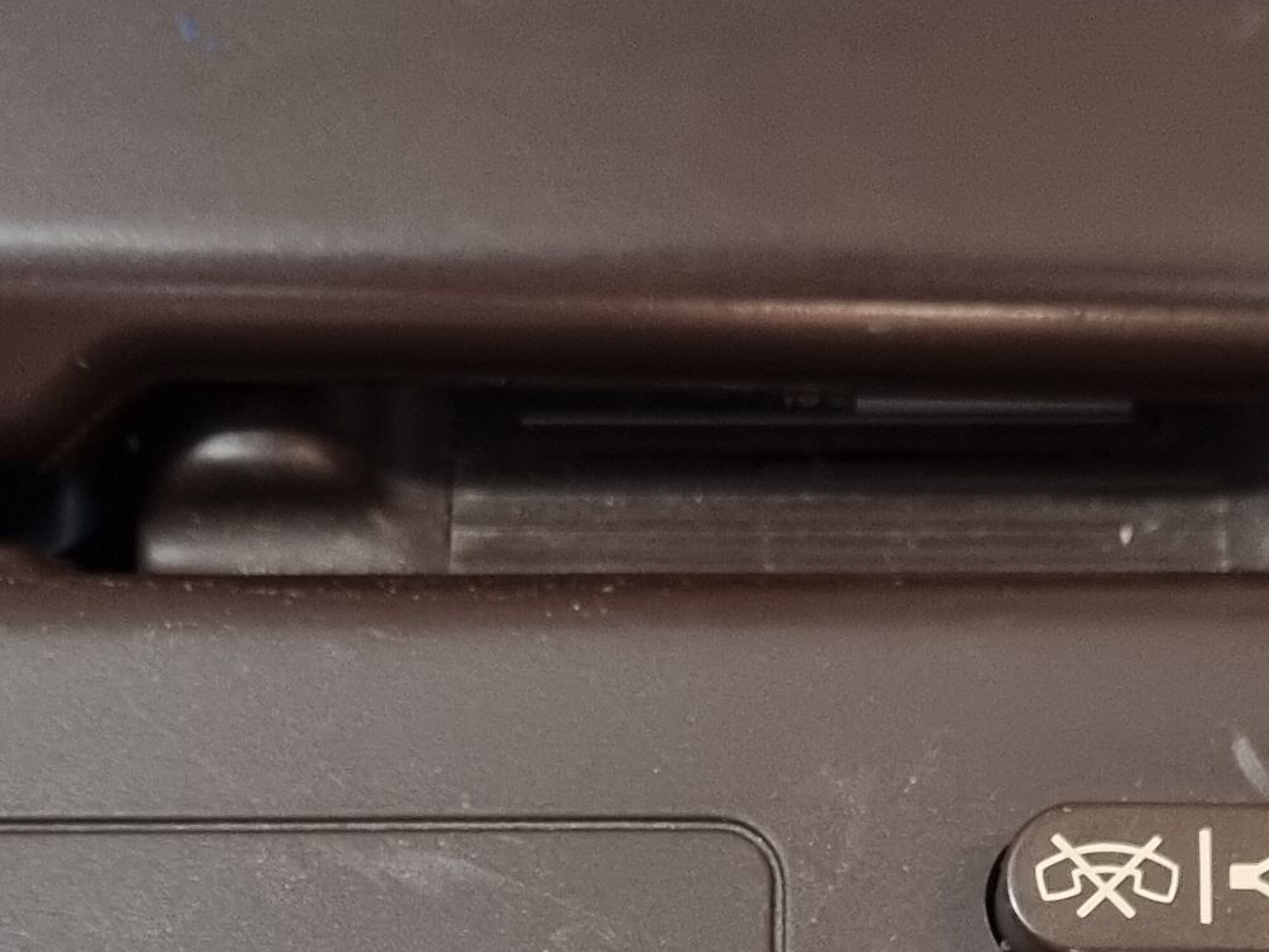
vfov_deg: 13.4
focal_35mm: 105
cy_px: 1385
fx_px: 3850
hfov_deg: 18.7
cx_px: 791
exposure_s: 1/50
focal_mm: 5.4
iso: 320
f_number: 1.8
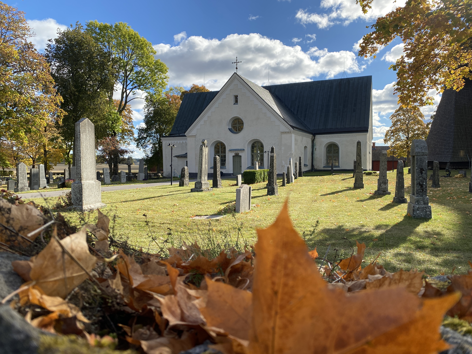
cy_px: 177
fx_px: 355
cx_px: 236
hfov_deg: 67.3
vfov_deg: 53.1
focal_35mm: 26
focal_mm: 4.25
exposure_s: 1/1866
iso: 32
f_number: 1.8
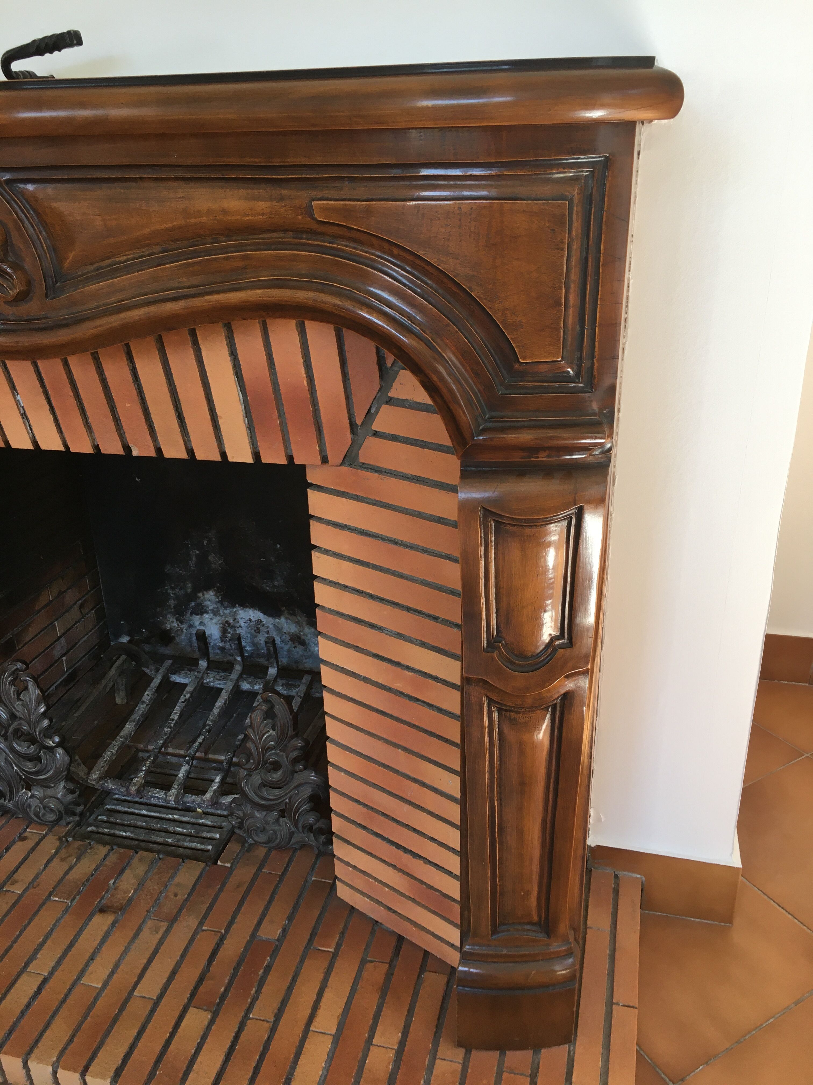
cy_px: 542
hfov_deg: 48.2
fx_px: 908
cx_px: 406
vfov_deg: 61.7
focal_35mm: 29
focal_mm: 4.15
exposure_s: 1/33
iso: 25
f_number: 2.2
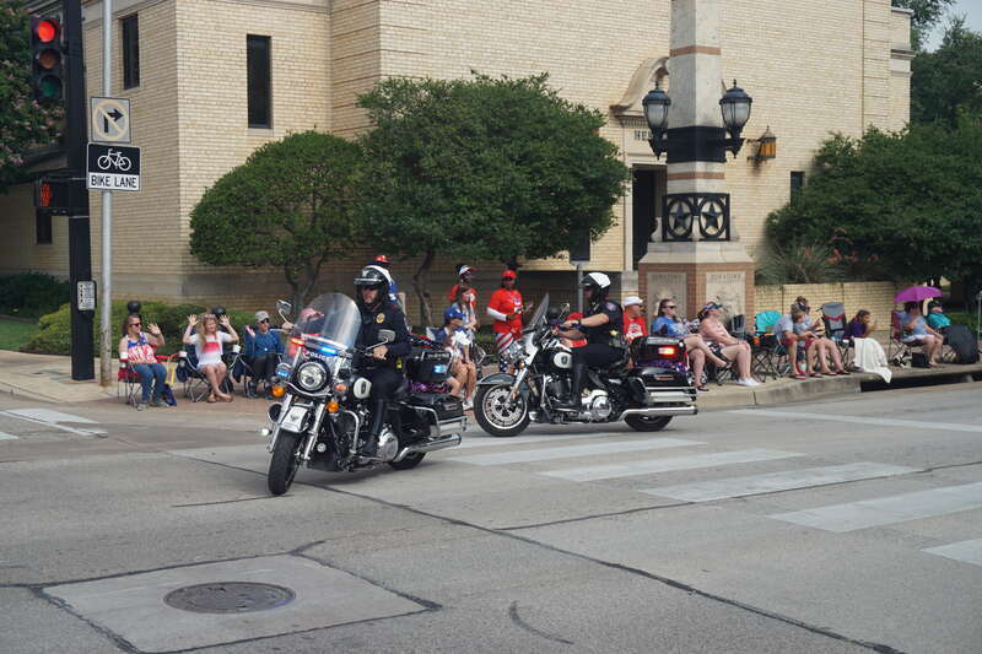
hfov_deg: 40.0
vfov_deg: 27.2
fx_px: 1350
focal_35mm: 50
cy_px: 327
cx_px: 491
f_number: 8
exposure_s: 1/320
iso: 100
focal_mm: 33
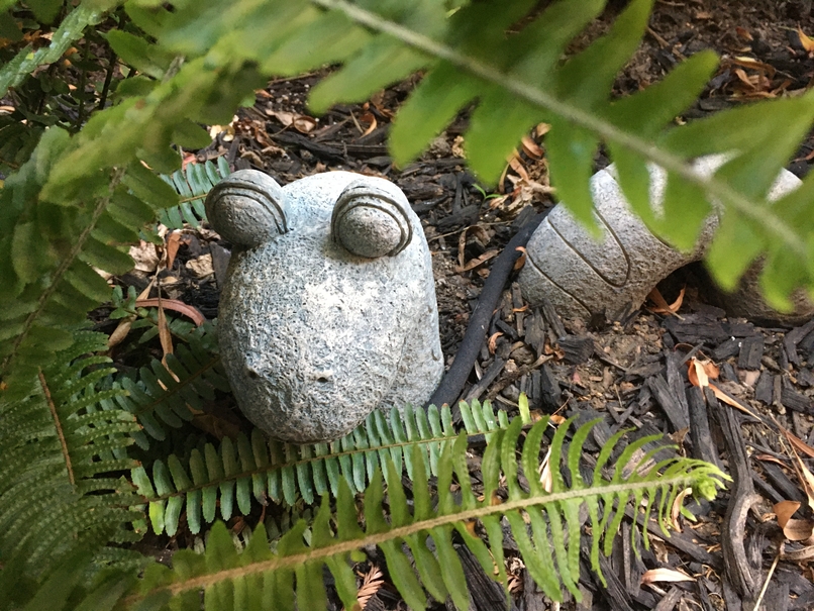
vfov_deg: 48.3
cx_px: 407
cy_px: 306
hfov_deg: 61.6
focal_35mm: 29
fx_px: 682
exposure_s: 1/30
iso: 200
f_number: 2.2
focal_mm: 4.15
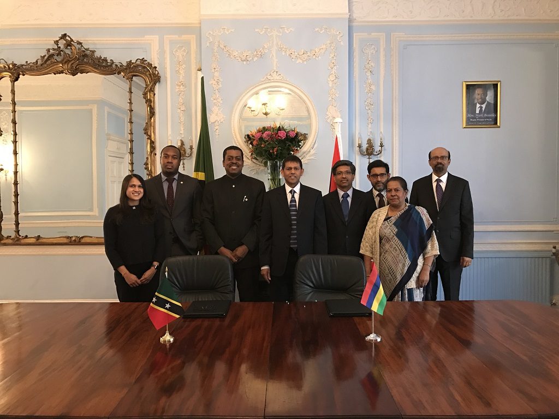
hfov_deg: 63.4
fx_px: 452
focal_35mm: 28
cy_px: 210
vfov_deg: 49.7
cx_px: 280
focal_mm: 3.99
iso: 100
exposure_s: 1/9
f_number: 1.8
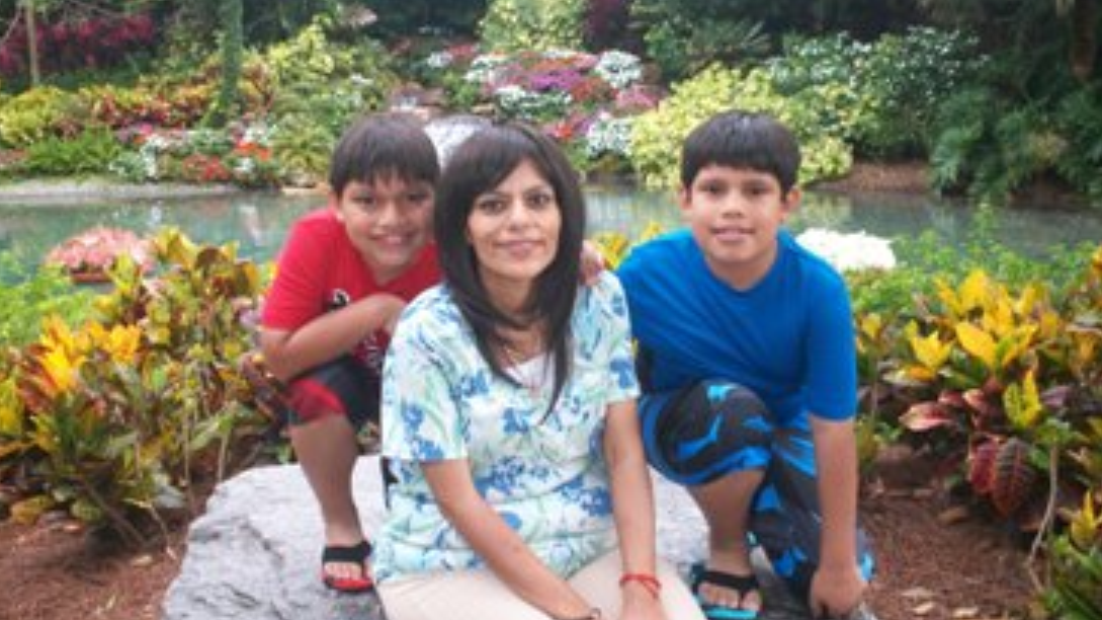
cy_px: 319
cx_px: 546
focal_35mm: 42
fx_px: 1227
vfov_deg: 28.3
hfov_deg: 48.4
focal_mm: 6.3
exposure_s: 1/60
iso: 80
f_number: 4.5
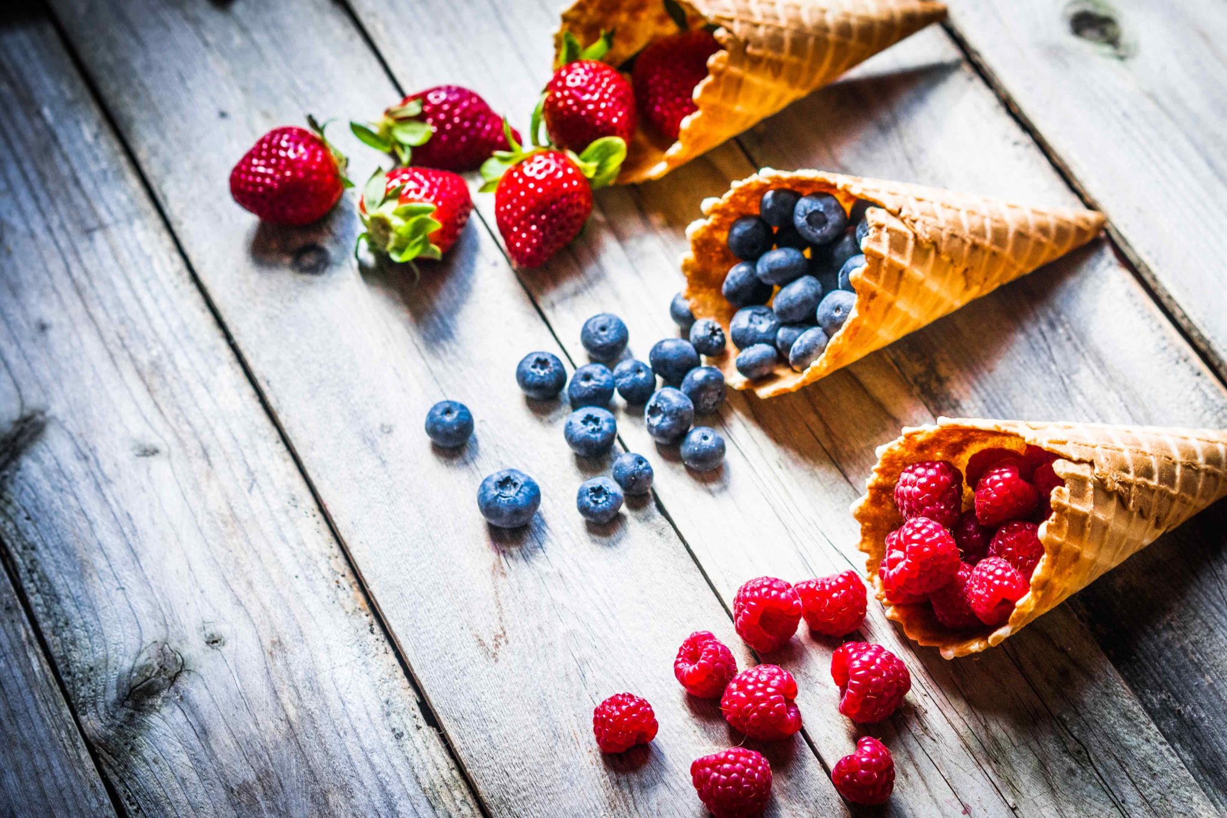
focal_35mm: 82
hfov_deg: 24.8
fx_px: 2794
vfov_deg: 16.6
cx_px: 614
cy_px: 409
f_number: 4
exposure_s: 1/100
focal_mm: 55
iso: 160
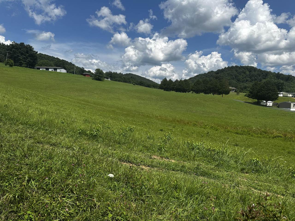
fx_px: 205
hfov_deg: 71.6
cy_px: 110
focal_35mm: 24
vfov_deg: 56.8
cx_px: 148
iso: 80
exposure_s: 1/6211
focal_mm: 6.86
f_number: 1.78
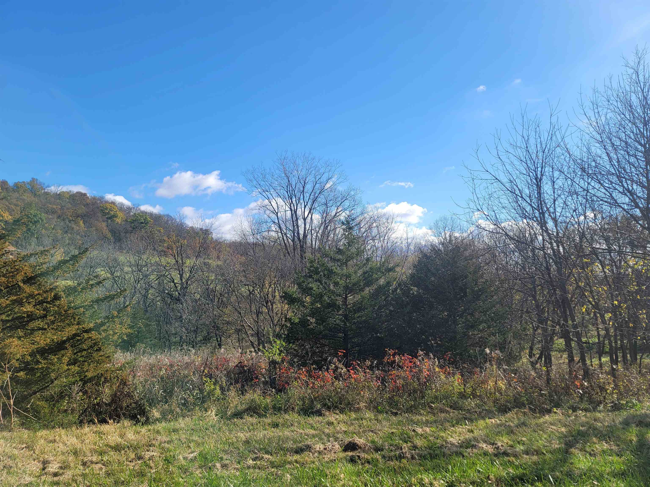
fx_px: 469
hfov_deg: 69.4
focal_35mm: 25
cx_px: 325
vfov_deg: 54.9
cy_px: 244
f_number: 1.8
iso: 20
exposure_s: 1/890
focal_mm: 7
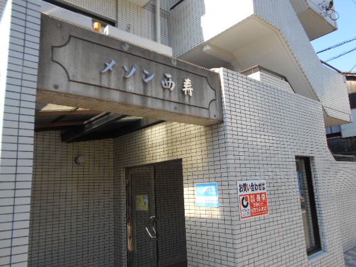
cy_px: 134
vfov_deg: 53.1
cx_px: 178
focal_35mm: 26
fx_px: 267
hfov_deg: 67.3
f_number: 3.2
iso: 80
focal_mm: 4.6
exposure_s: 1/320
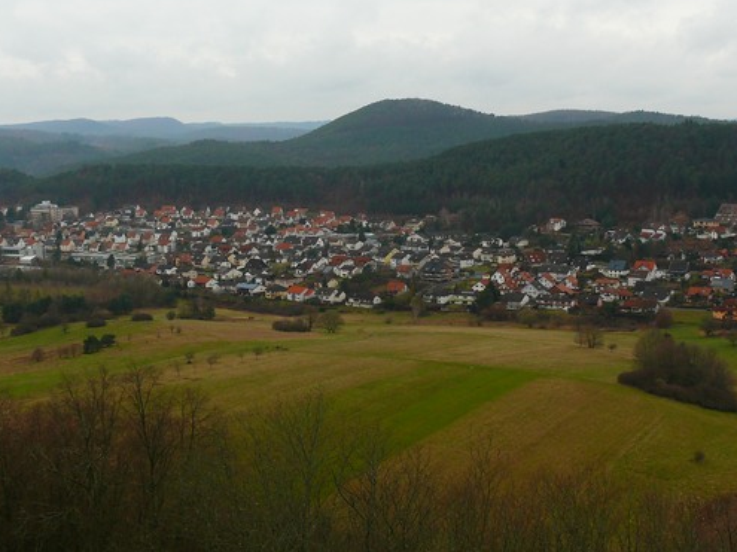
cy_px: 259
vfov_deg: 27.5
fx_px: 1128
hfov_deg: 36.2
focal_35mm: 53
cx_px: 381
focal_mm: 7.4
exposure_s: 1/100
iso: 100
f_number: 4
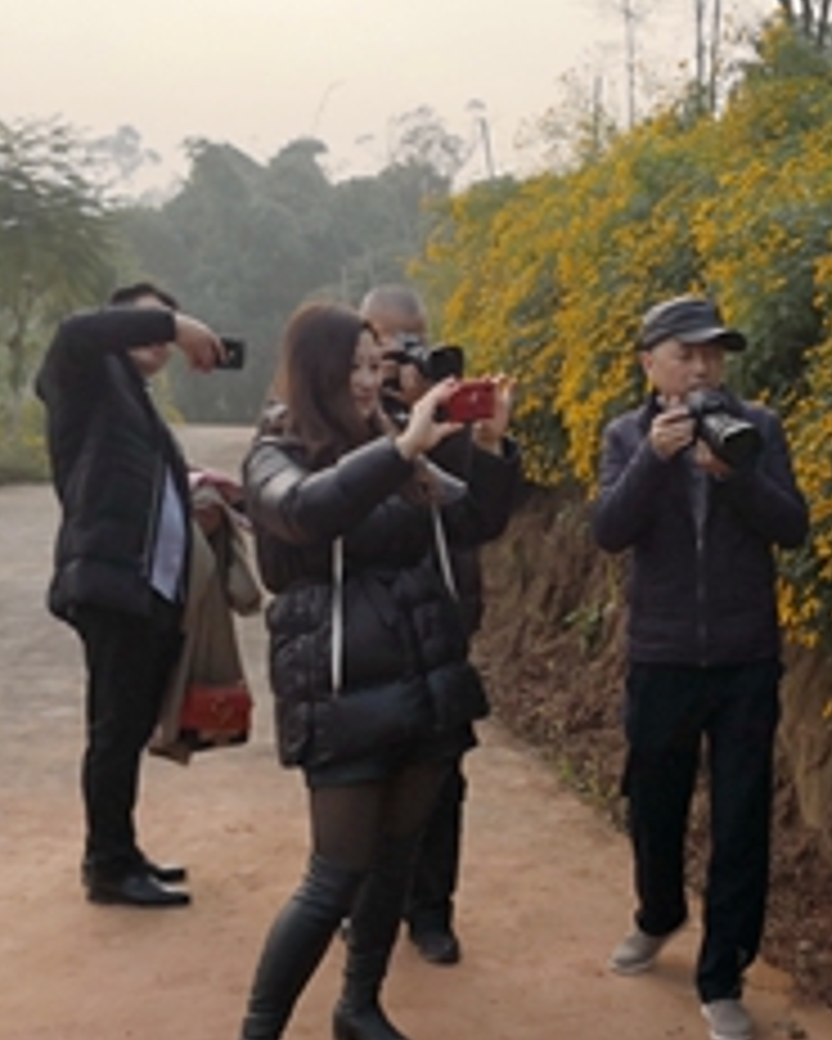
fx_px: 1753
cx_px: 598
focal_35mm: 57
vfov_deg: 32.8
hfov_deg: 26.4
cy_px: 651
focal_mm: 3.95
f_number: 1.6
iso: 50
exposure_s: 1/1623
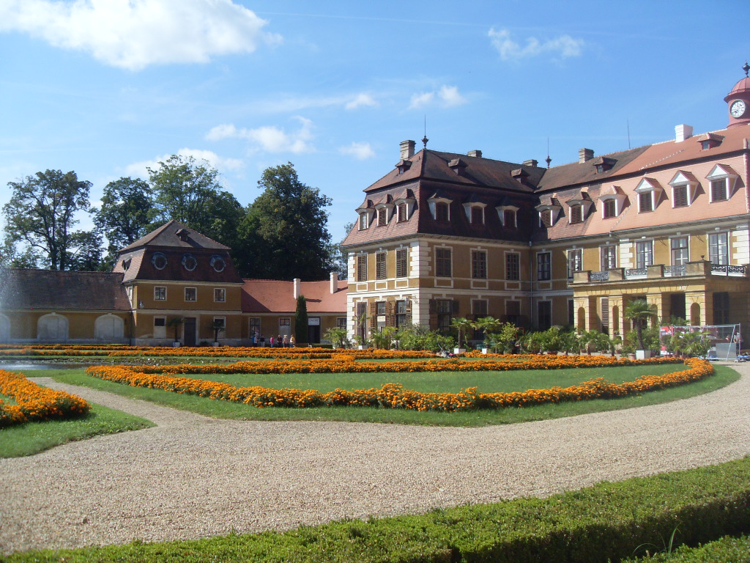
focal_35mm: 35
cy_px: 282
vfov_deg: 40.7
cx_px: 375
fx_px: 758
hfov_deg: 52.6
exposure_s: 1/350
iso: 80
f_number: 7
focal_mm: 6.3
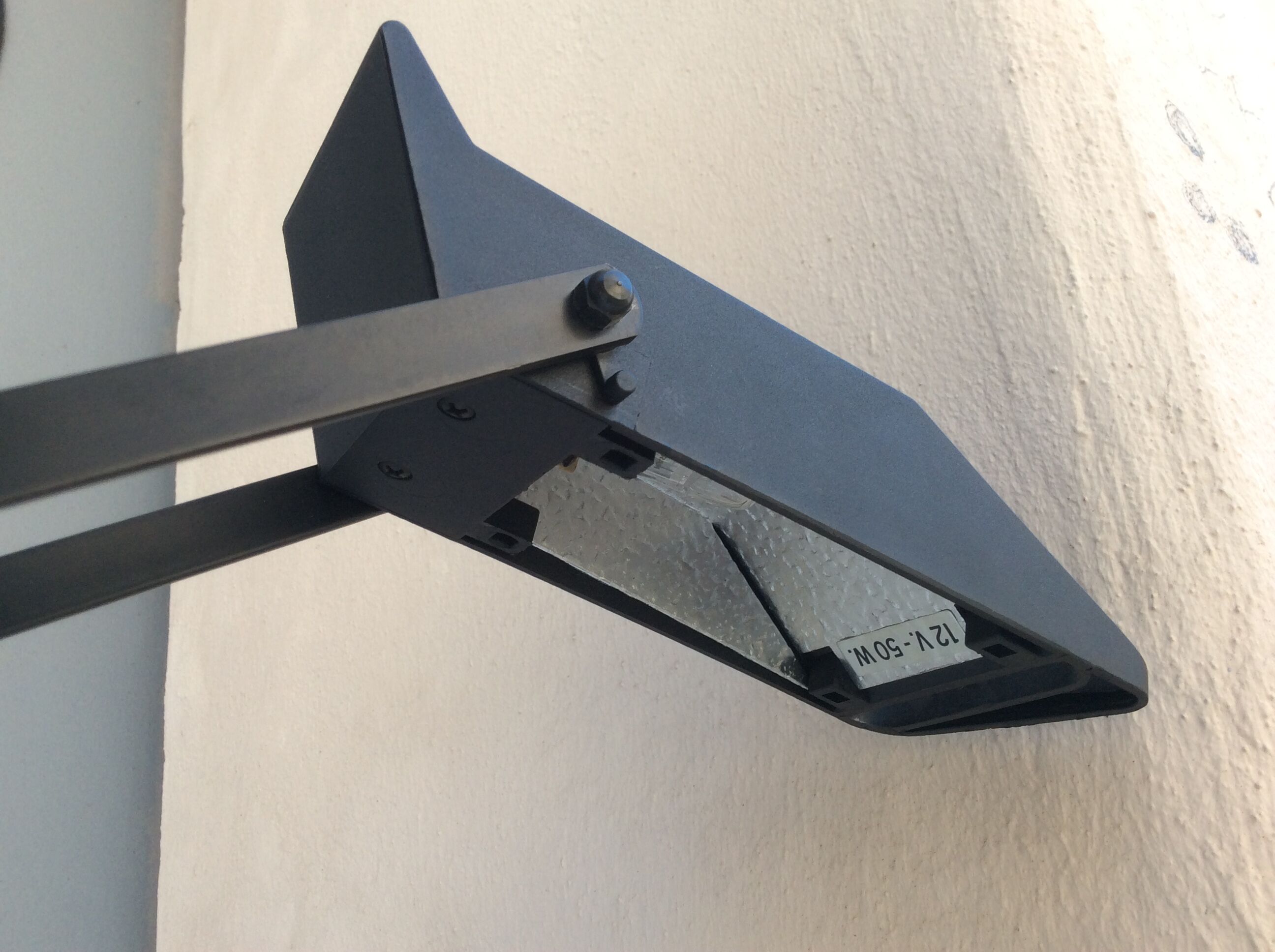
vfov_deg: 44.1
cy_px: 476
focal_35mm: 32
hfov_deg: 56.9
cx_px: 638
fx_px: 1177
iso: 32
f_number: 2.4
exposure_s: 1/149
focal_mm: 3.3
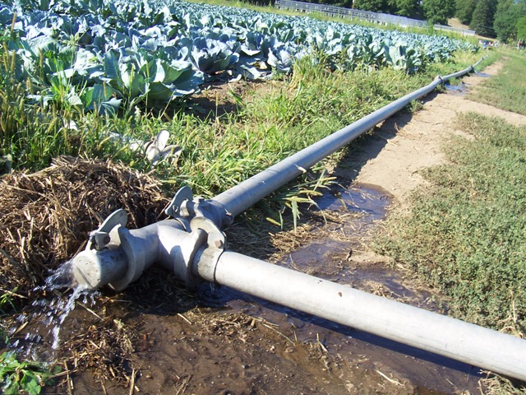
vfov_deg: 38.7
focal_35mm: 37
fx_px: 562
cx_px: 263
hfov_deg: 50.1
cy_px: 198
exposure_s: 1/180
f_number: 5.6
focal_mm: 5.6
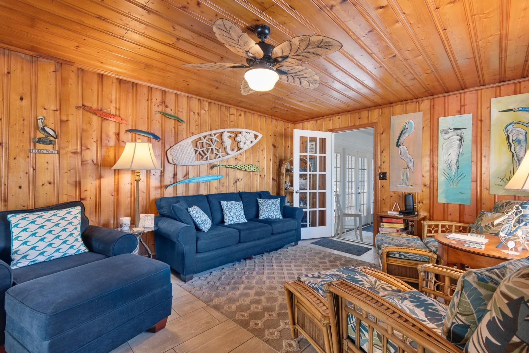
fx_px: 220
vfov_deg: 77.3
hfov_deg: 100.4
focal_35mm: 15
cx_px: 264
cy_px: 176
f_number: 4.5
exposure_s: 1/6
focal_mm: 10
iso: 100
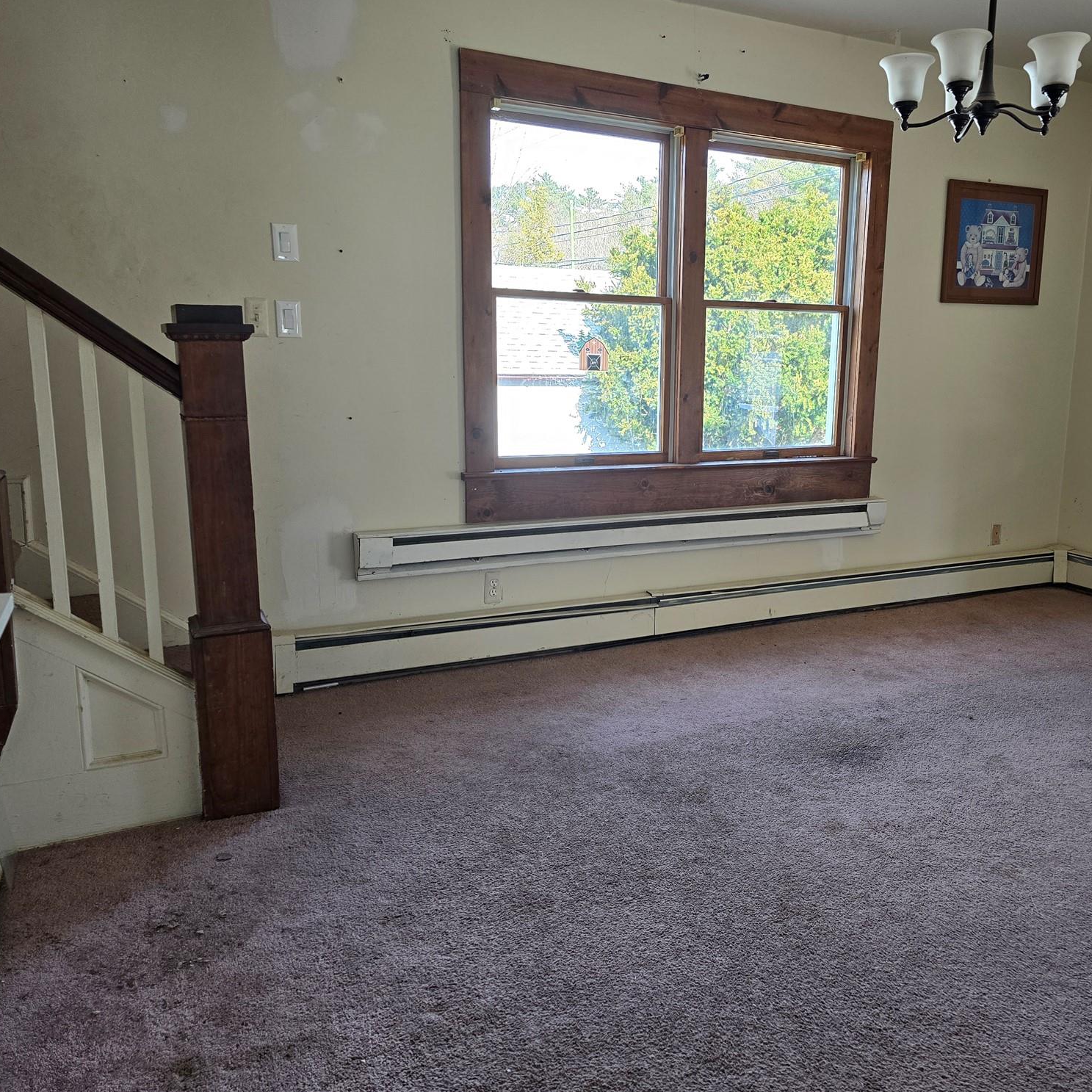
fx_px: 999
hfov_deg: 56.6
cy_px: 539
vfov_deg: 57.3
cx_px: 684
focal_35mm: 28
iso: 125
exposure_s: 1/180
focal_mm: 6.3
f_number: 1.7
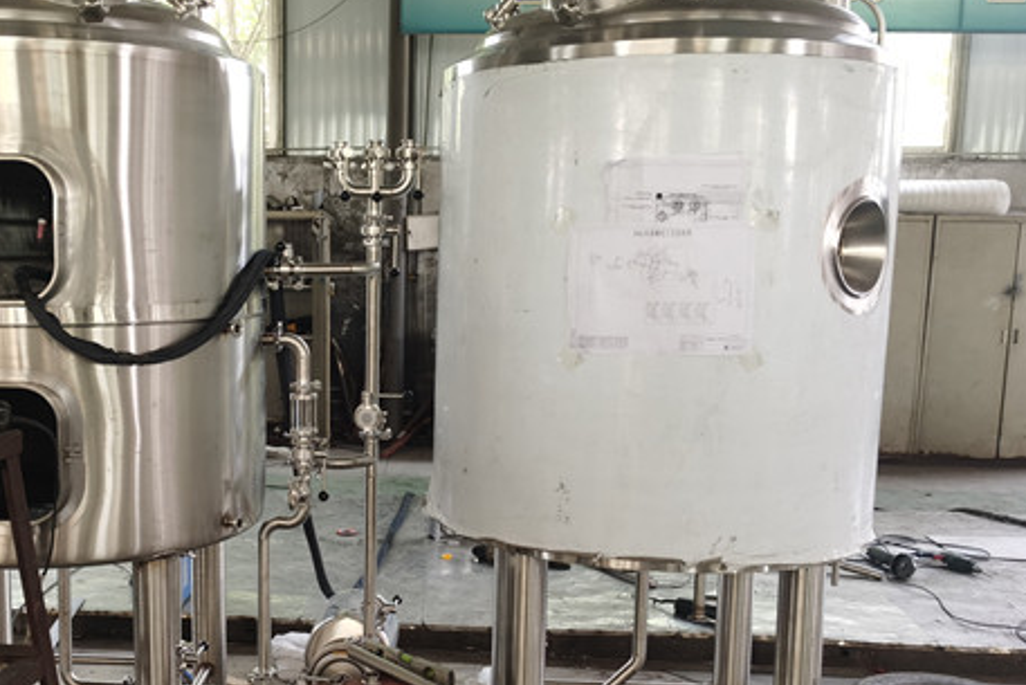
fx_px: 1226
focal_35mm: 43
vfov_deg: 31.1
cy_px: 414
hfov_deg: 45.0
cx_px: 373
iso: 125
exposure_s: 1/50
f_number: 1.6
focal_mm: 5.56
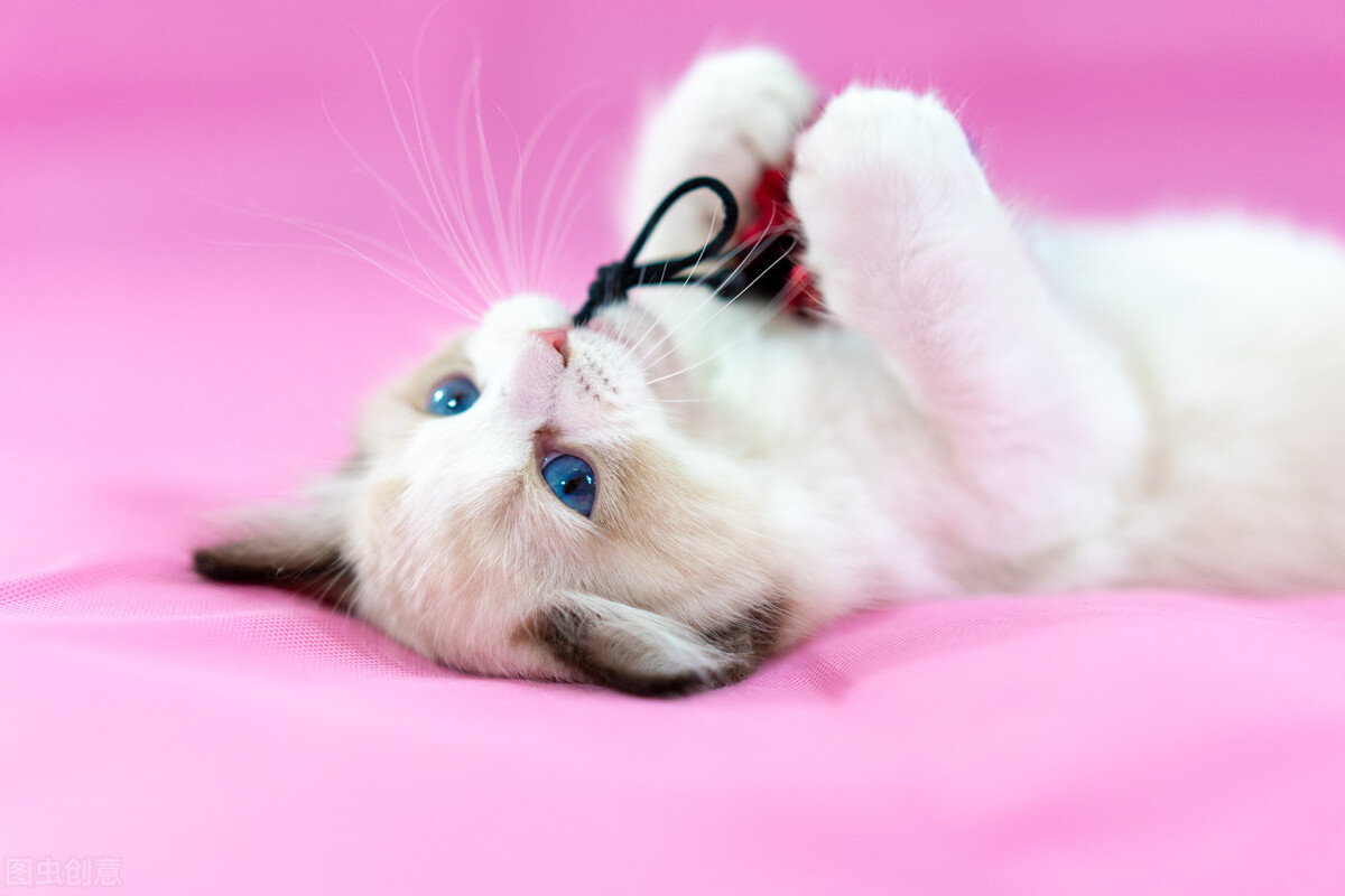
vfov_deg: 24.6
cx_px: 672
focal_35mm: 55
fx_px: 2055
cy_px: 448
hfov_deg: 36.2
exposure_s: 1/800
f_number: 1.8
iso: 1250
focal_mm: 55
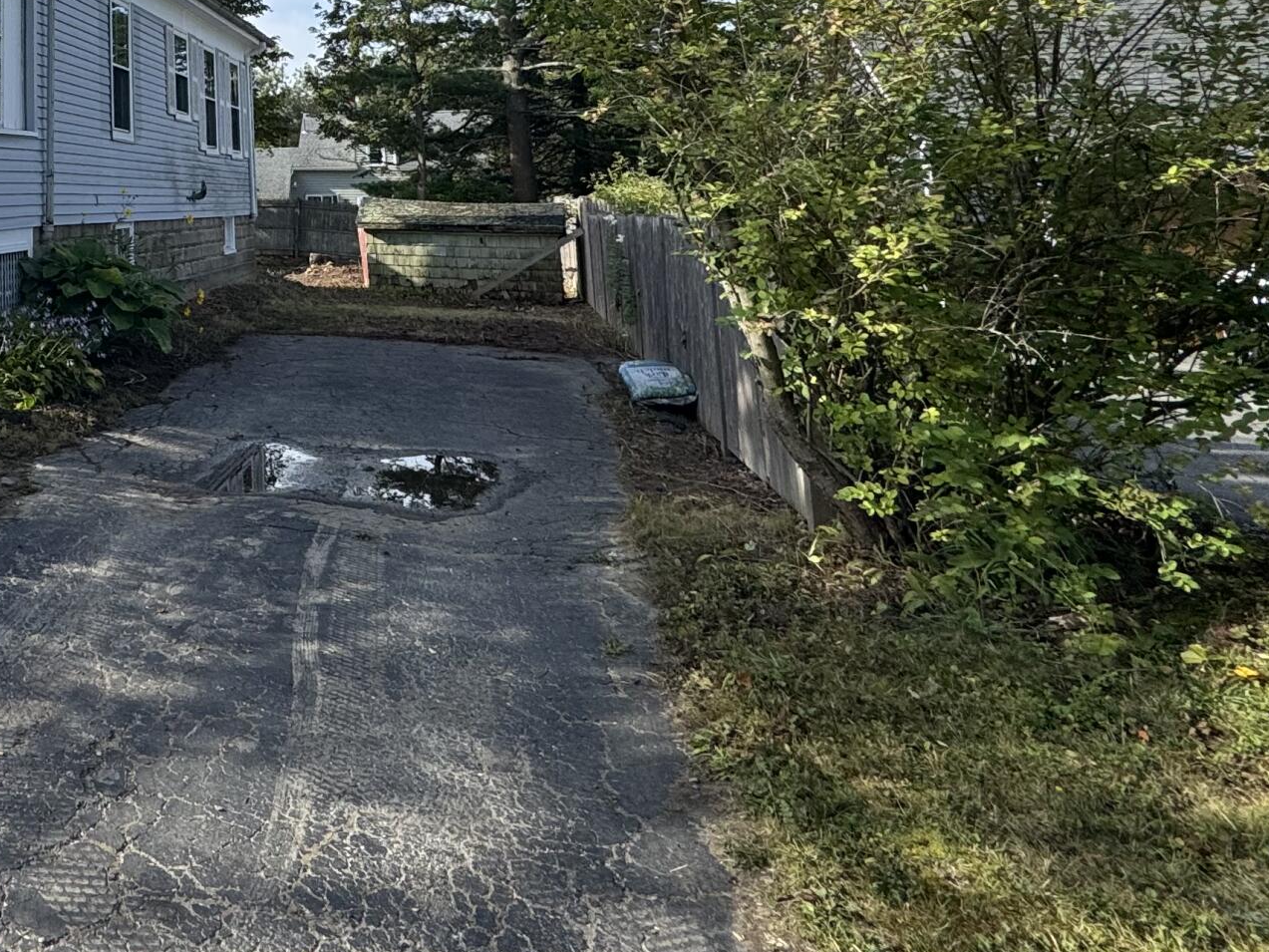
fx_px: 1210
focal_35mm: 33
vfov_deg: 38.0
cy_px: -9
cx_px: -33
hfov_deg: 45.5
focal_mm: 2.22
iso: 50
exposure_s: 1/1420
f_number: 2.2
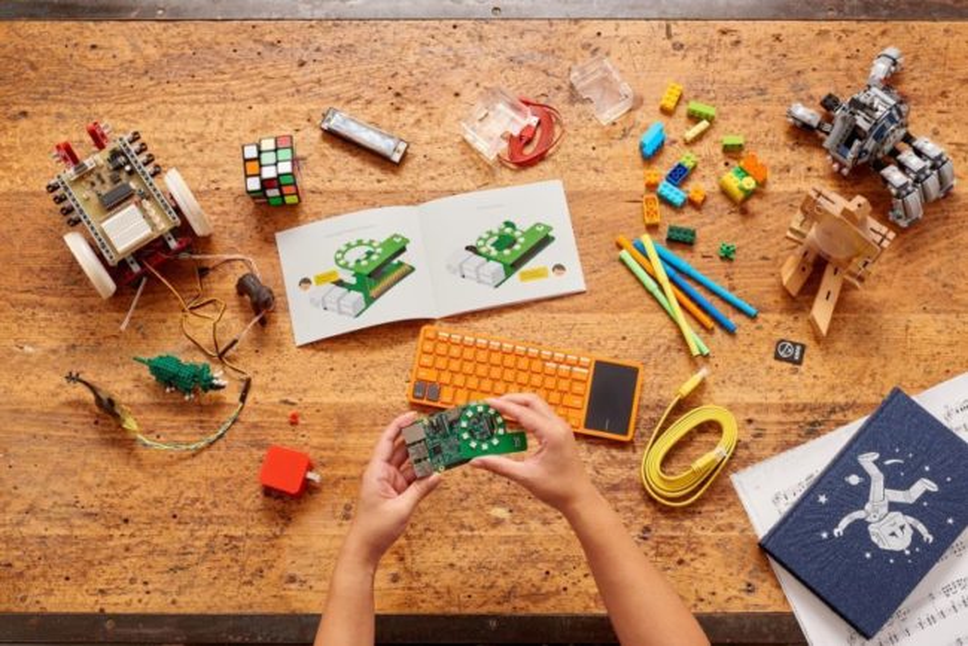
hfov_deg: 39.6
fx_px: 1345
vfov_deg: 27.0
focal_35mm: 50
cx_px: 484
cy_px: 323
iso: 100
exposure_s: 1/125
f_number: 11
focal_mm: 50
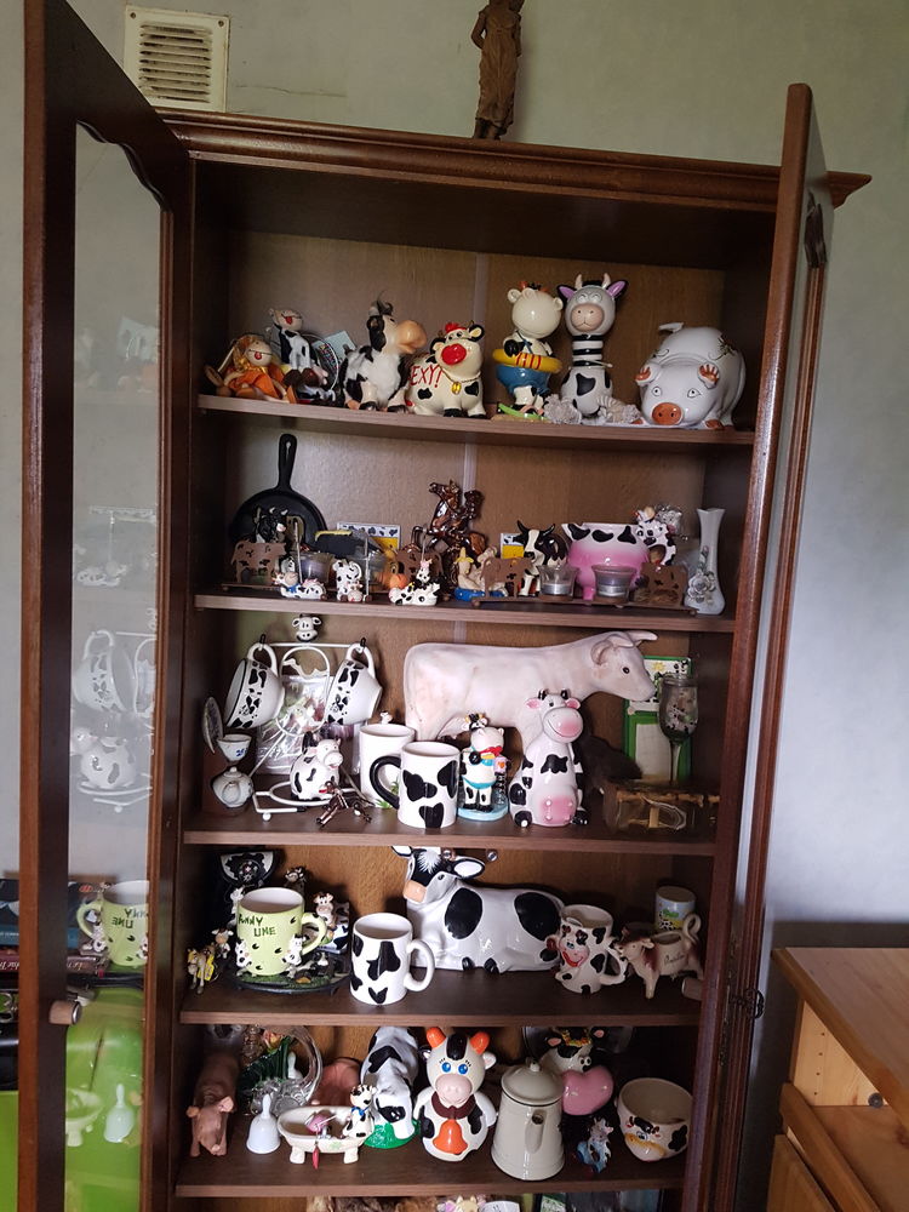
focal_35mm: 26
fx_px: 910
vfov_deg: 67.3
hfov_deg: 53.1
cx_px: 454
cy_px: 606
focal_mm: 4.2
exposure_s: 1/15
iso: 200
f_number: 1.7
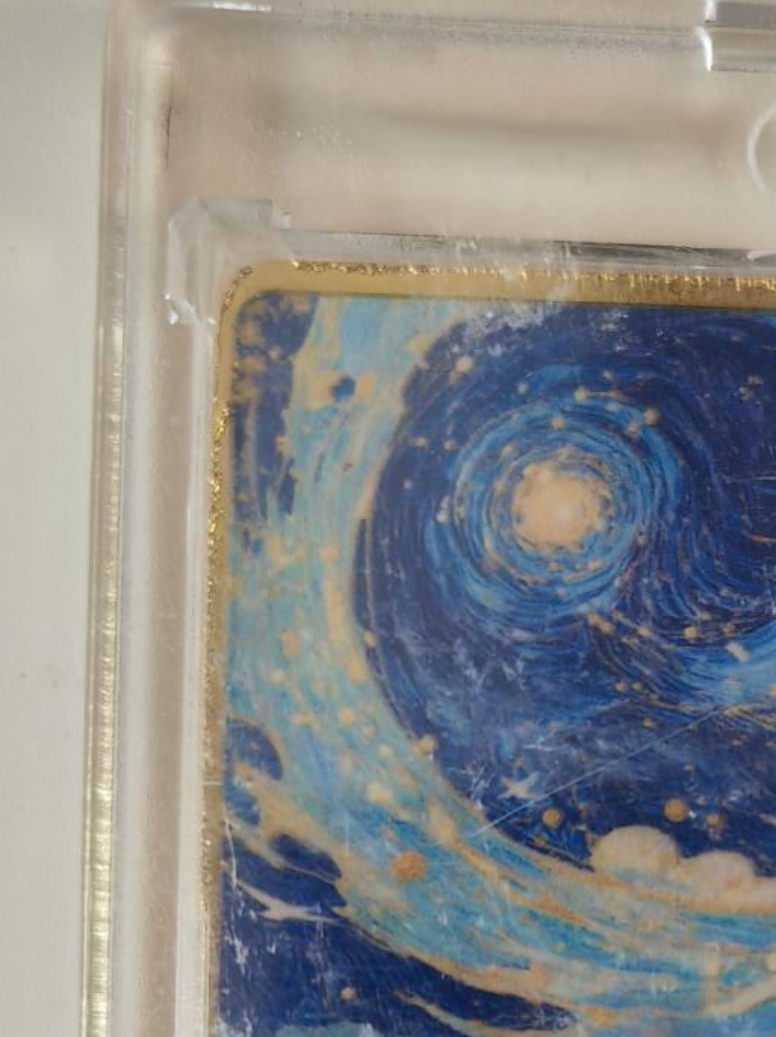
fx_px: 2124
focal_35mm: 71
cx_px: 817
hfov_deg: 19.9
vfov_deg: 25.6
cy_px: 1119
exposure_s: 1/100
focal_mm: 5.53
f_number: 1.8
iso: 100
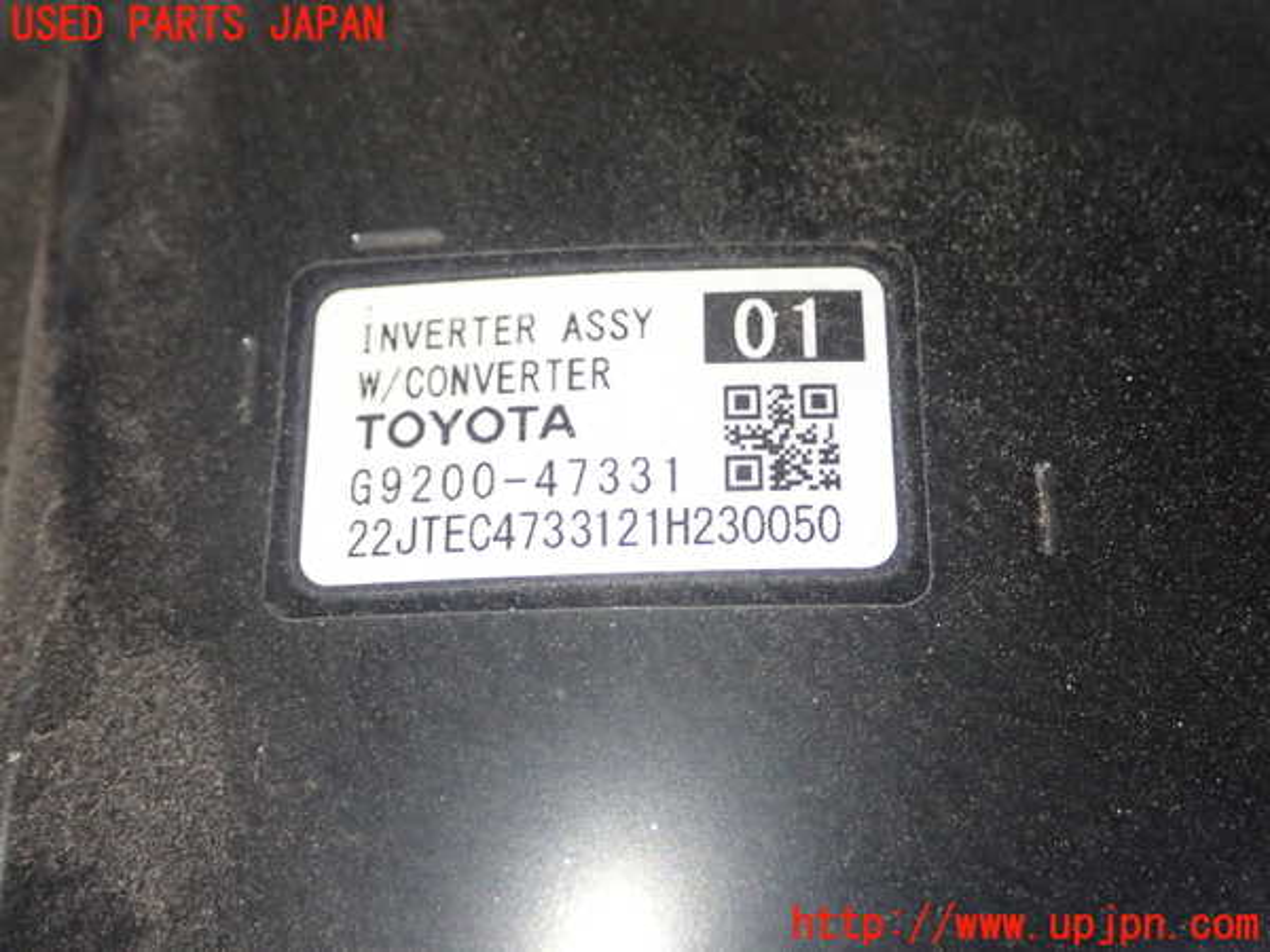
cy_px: 476
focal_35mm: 49
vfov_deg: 29.7
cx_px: 635
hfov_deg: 38.9
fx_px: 1798
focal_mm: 8.99
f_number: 3.2
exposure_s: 1/50
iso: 500
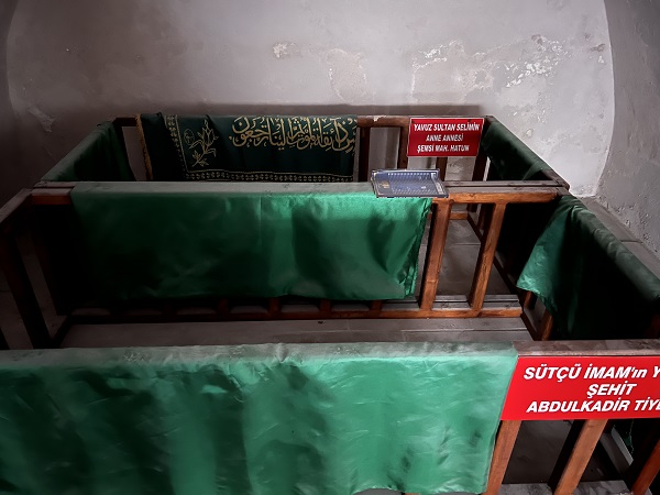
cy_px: 248
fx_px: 496
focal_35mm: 26
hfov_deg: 67.3
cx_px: 330
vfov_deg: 53.1
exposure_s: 1/5
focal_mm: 5.7
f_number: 1.5
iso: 1250
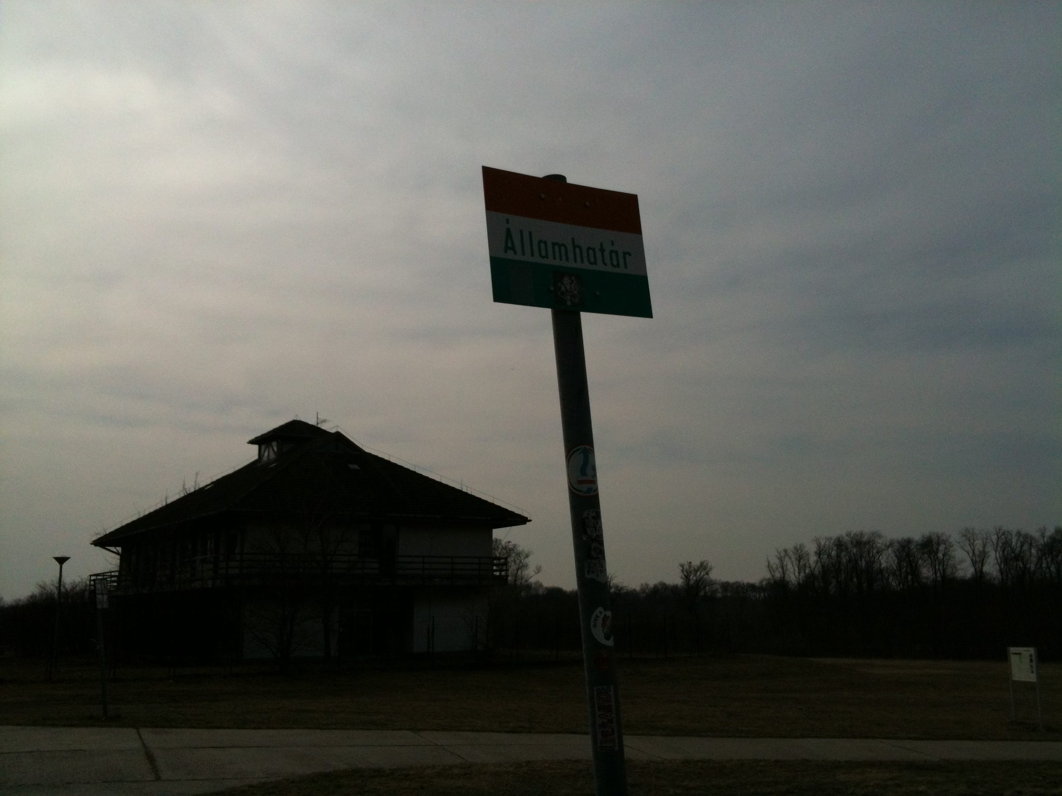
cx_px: 531
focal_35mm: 35
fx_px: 1074
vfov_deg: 40.7
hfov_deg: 52.6
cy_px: 398
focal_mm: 3.85
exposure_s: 1/4231
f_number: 2.8
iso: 64
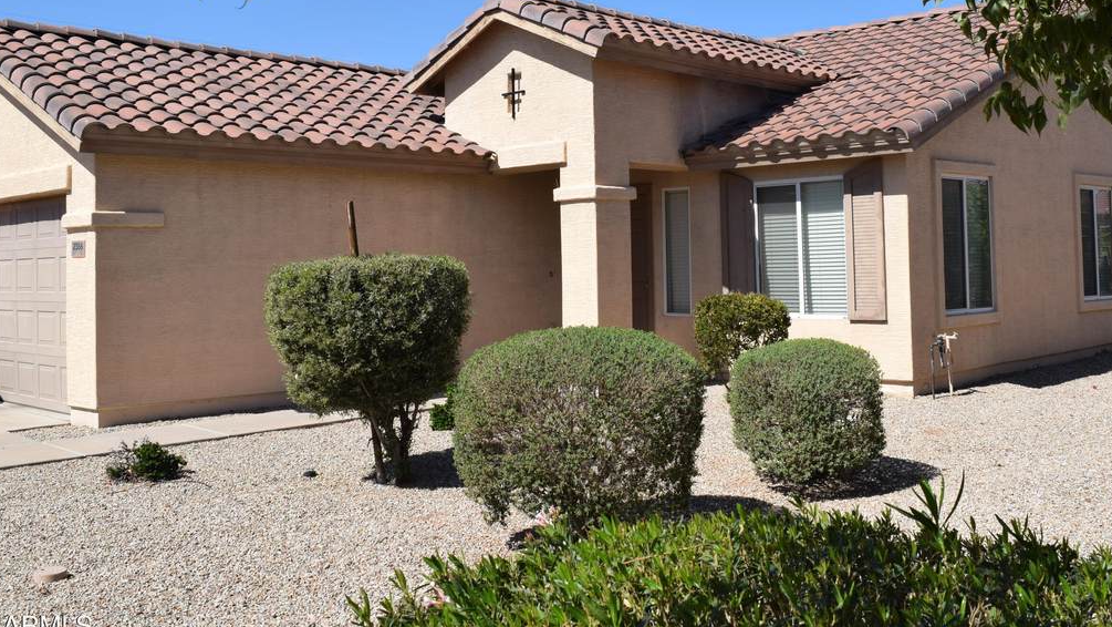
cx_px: 642
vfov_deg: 29.5
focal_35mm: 40
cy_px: 197
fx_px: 1180
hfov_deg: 50.3
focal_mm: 20
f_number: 11
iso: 200
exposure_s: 1/500
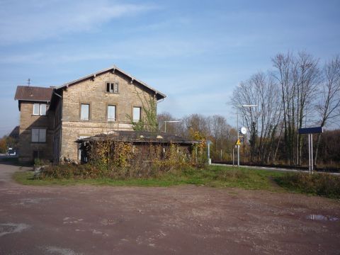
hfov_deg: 56.8
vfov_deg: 44.2
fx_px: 314
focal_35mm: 32
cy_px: 128
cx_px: 170
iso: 100
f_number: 5
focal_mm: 5.2
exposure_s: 1/400
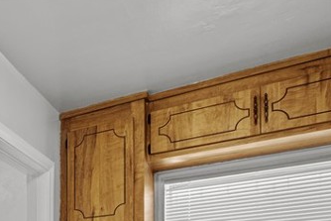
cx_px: -110
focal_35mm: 46
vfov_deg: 23.4
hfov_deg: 31.6
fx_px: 423
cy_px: 333
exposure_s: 1/30
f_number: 6.3
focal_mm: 15
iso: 800
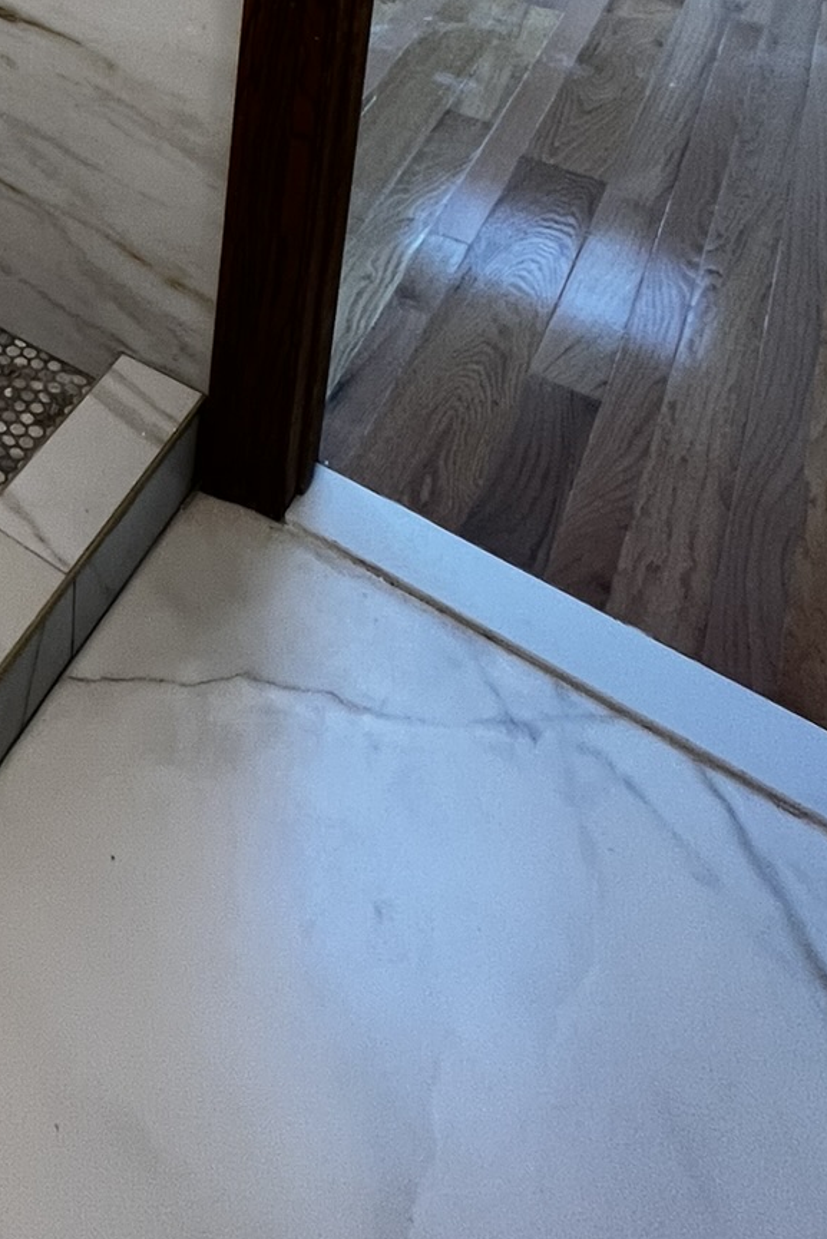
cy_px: -198
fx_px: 1102
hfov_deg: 32.2
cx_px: -222
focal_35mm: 32
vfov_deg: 42.3
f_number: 1.8
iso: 160
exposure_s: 1/60
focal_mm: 1.57
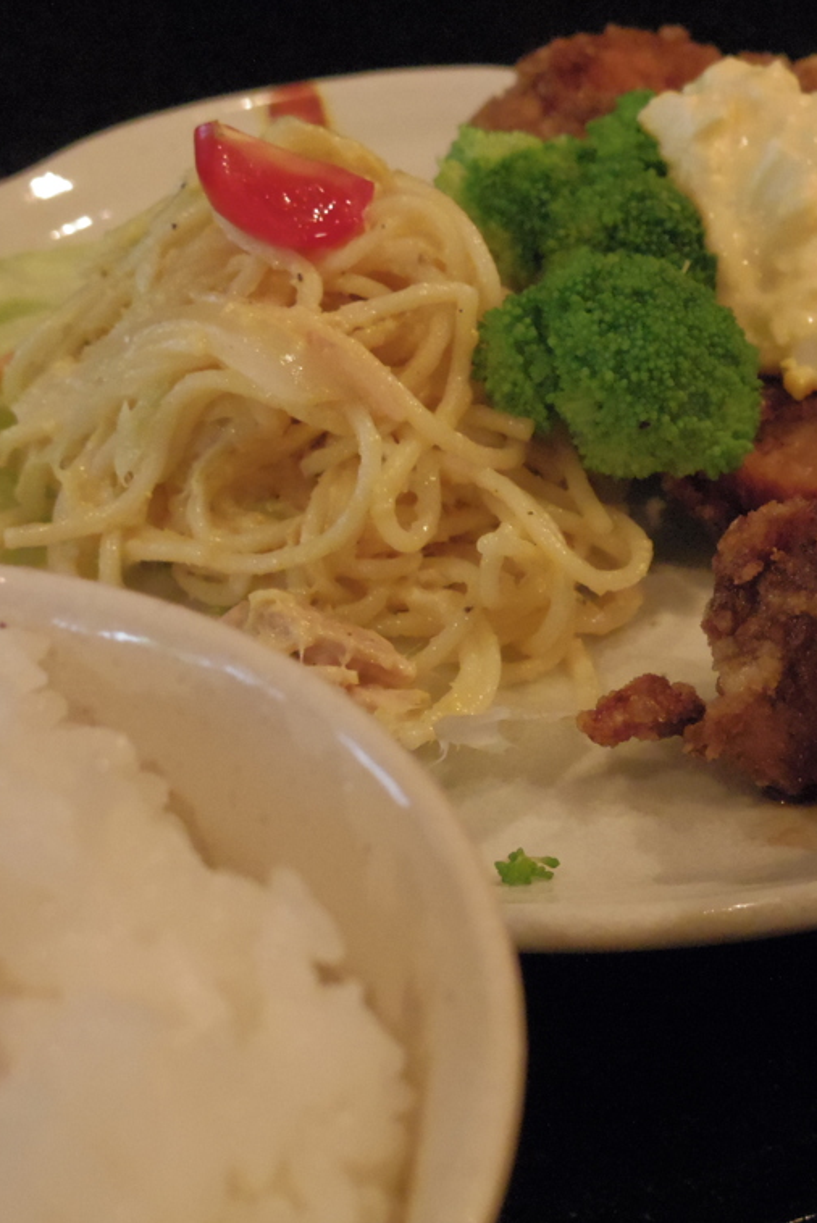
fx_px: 2245
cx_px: 544
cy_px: 605
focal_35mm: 66
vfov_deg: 30.5
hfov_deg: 20.6
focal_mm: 8.5
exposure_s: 1/60
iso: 1600
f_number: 2.8
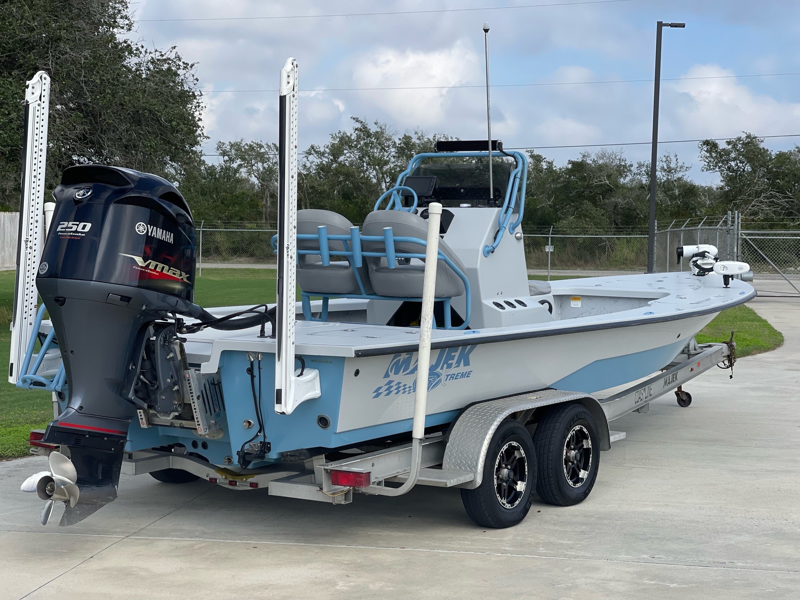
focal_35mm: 64
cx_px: 400
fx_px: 1479
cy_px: 300
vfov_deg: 22.9
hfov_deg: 30.3
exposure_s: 1/1488
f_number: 2.2
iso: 32
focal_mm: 7.5
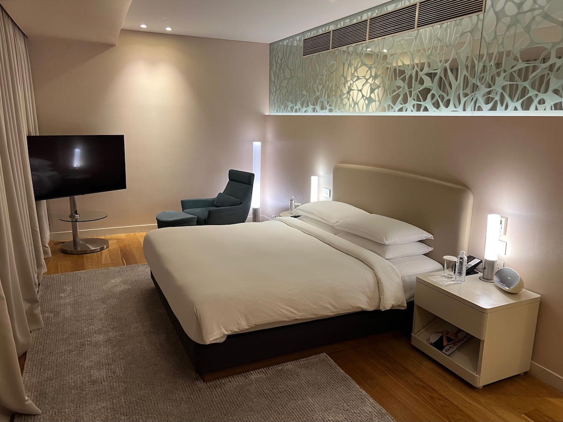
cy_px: 211
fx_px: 423
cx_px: 282
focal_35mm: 26
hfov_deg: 67.3
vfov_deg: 53.1
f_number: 1.5
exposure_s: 1/60
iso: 125
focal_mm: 5.7
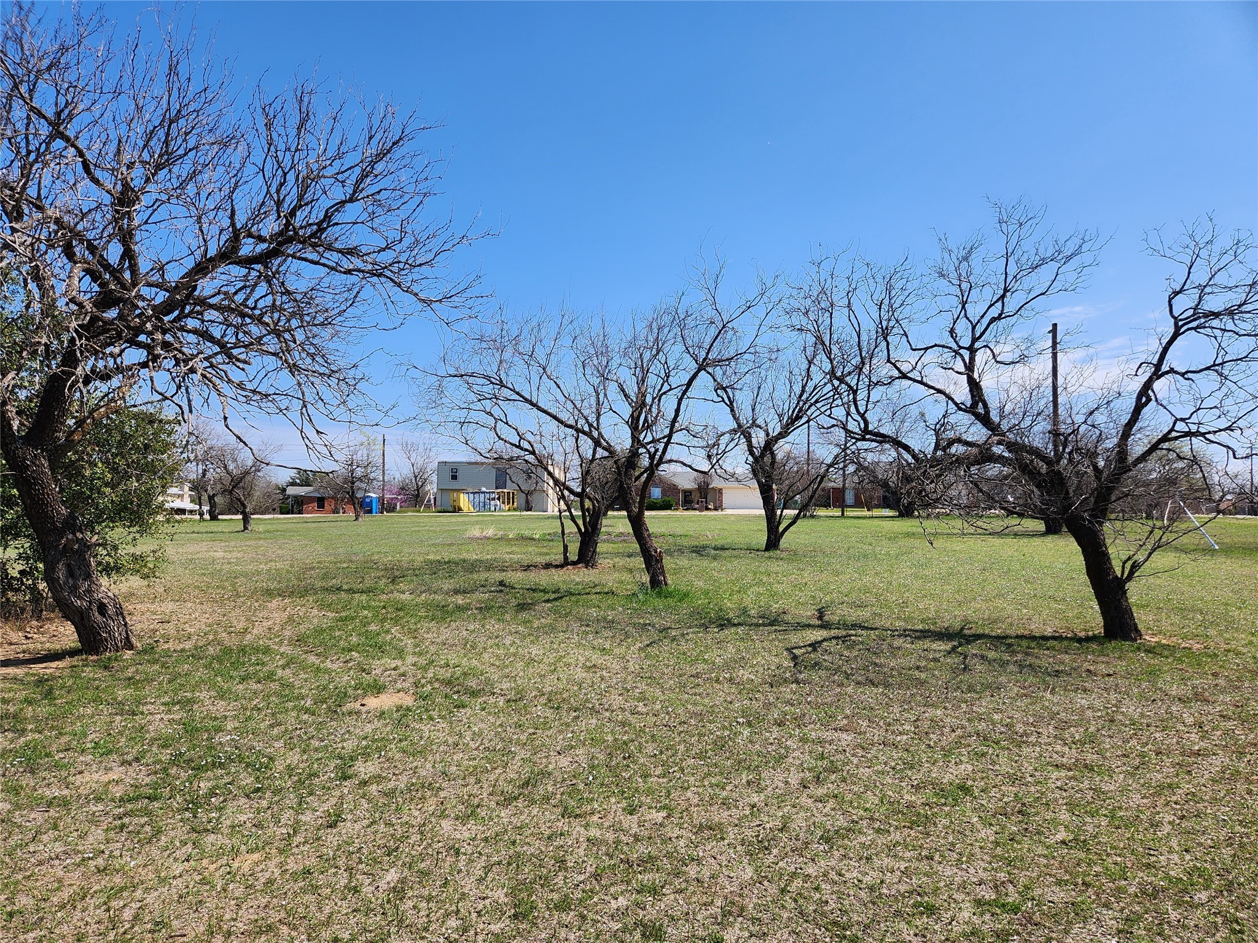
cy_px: 472
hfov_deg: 73.9
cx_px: 629
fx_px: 836
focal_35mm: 23
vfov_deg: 58.9
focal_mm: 5.4
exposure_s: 1/1659
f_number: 1.8
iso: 20
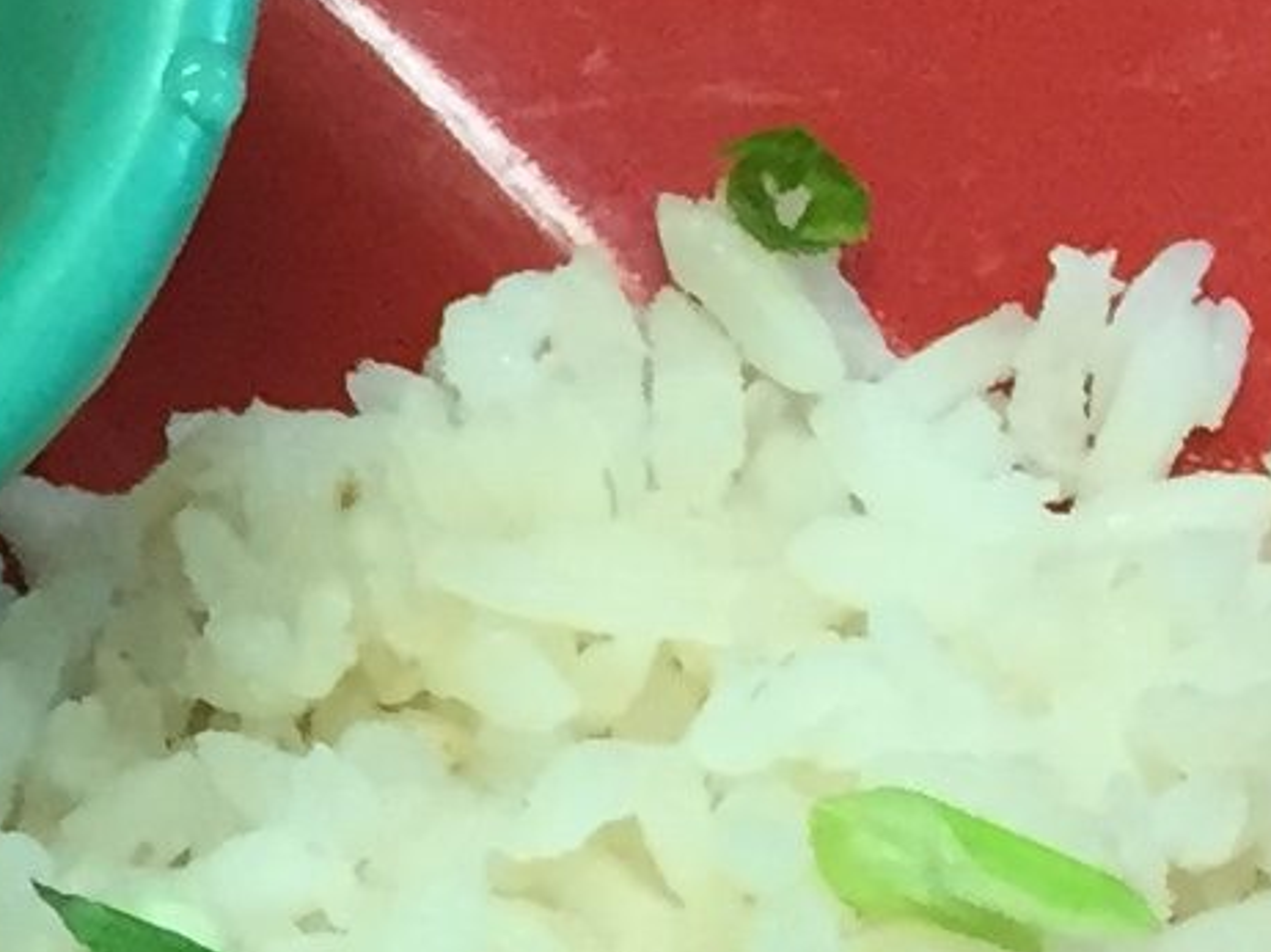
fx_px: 7523
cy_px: 1326
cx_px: -2022
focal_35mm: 205
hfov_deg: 8.6
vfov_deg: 7.1
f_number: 2.2
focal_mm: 4.15
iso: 40
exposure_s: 1/30
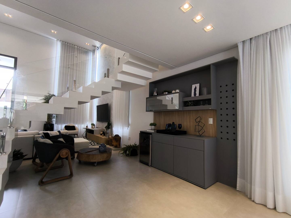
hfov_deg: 94.5
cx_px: 146
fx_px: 135
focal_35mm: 16
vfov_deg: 78.1
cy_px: 109
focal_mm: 1.65
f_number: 2.2
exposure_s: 1/60
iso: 64
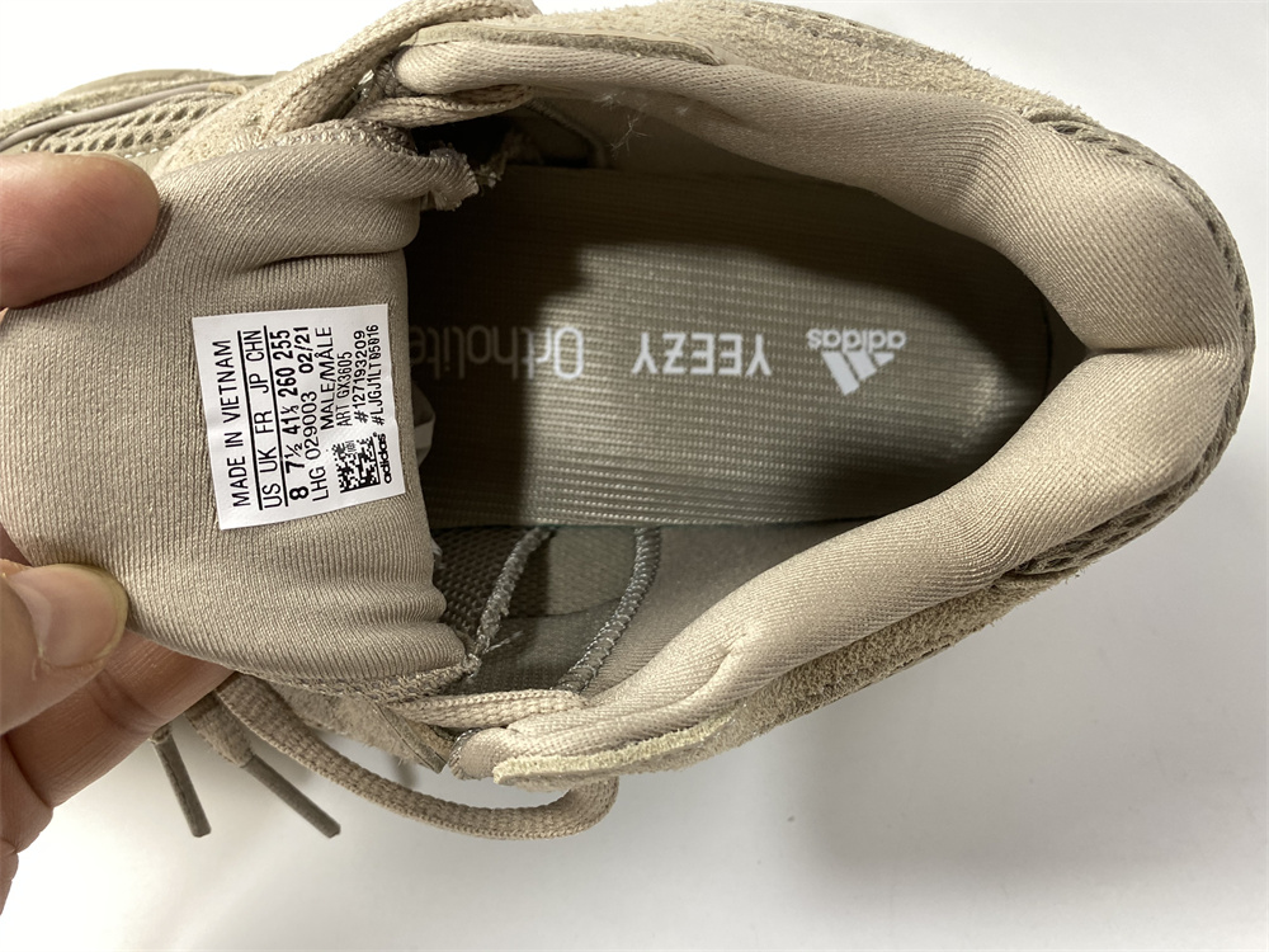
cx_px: 634
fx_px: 953
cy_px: 476
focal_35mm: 26
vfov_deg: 53.1
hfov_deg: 67.3
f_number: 1.8
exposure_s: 1/100
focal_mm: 4.25
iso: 125
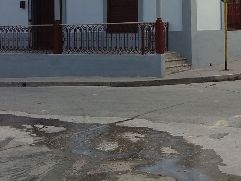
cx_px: 189
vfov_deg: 20.9
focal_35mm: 69
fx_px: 480
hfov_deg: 27.6
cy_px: 25
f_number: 1.9
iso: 64
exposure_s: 1/762
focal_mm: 3.7
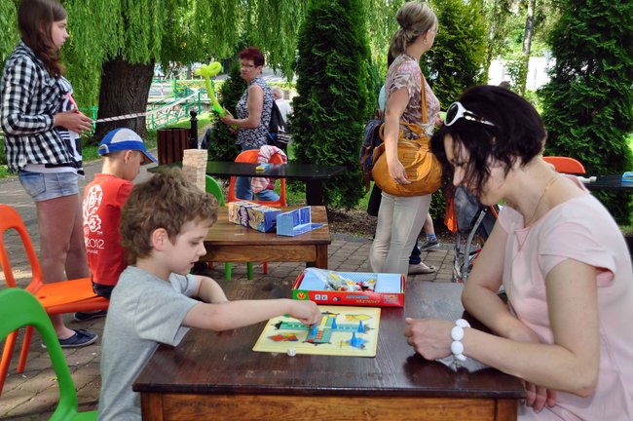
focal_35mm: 44
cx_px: 316
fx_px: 764
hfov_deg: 45.0
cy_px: 210
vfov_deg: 30.8
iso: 200
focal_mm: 29
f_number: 7.1
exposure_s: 1/100
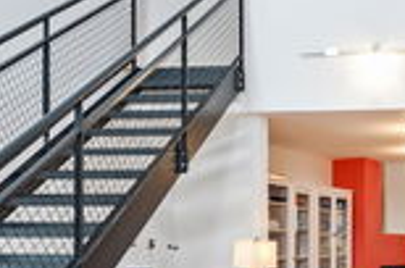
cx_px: 376
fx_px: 561
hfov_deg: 36.8
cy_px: 244
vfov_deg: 26.0
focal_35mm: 50
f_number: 8
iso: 200
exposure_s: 1/8
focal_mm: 16
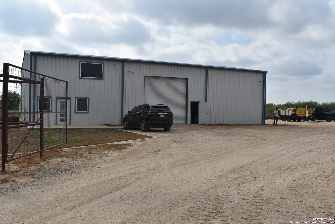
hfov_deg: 53.1
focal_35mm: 36
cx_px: 168
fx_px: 335
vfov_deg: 36.9
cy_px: 112
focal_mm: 24
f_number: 10
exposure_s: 1/400
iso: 100
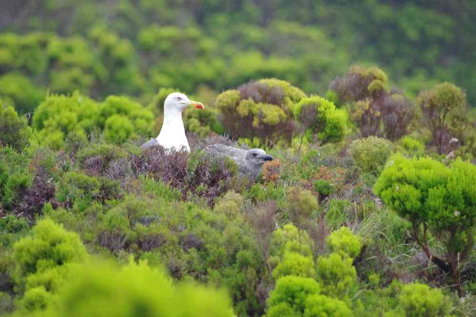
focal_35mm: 450
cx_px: 238
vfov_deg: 3.1
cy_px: 158
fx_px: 5950
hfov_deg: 4.6
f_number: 8
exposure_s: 1/320
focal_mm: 300
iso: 3200
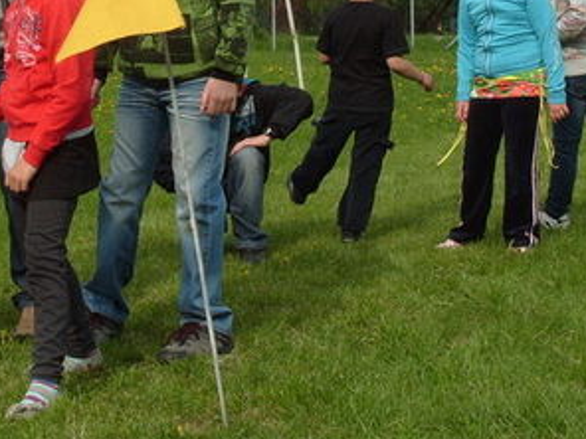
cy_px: 82
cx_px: 140
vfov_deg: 24.4
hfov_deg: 32.0
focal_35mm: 59
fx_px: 999
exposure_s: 1/350
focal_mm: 7.8
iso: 80
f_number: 6.3
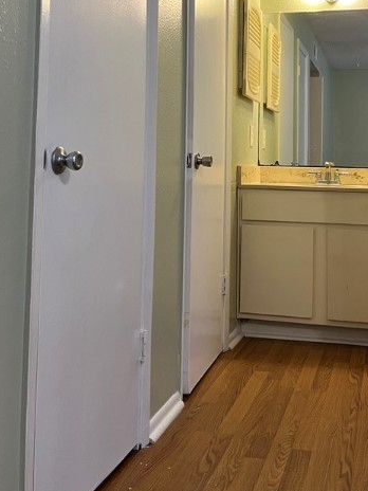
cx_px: 234
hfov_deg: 33.4
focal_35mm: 43
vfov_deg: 42.6
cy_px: 126
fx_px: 610
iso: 80
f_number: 1.6
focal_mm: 5.1
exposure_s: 1/60
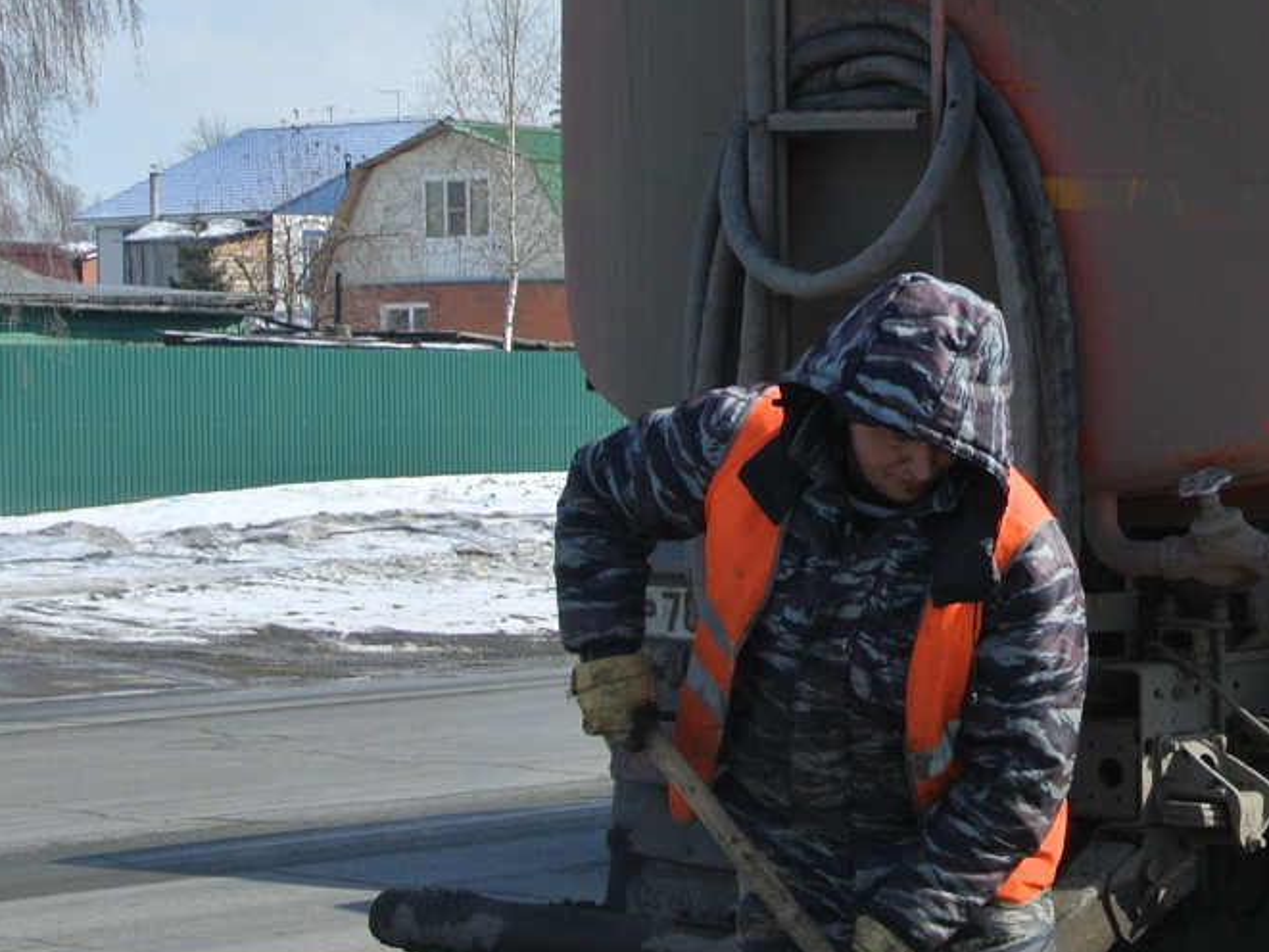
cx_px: 1302
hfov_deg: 17.4
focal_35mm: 110
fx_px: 4033
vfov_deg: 13.4
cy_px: 737
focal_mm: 14.5
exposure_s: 1/500
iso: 100
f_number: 5.6
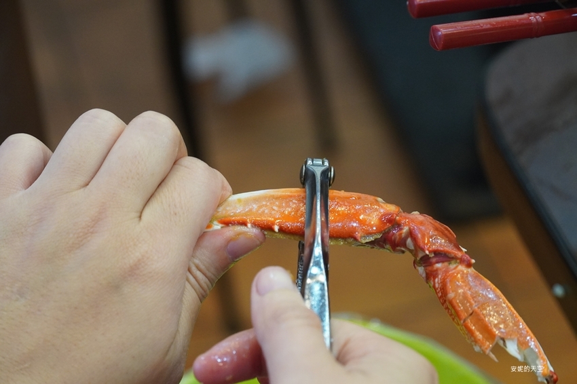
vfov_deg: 11.7
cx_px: 288
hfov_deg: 17.5
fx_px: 1874
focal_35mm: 117
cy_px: 192
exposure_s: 1/100
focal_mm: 78
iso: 2000
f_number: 5.6
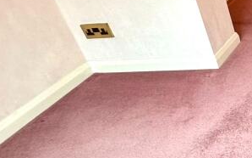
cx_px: 426
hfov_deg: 24.1
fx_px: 350
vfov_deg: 24.6
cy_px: 14
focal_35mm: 51
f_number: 2.2
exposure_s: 1/50
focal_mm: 2.22
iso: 200
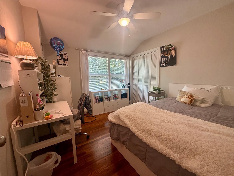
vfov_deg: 85.7
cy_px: 88
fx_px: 95
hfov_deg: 102.1
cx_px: 117
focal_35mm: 14
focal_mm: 2.22
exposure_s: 1/60
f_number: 2.2
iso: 200
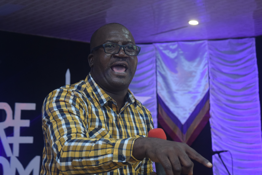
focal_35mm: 82
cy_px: 88
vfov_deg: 16.6
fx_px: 601
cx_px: 131
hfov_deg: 24.6
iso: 1600
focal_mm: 55
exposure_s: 1/100
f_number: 5.6
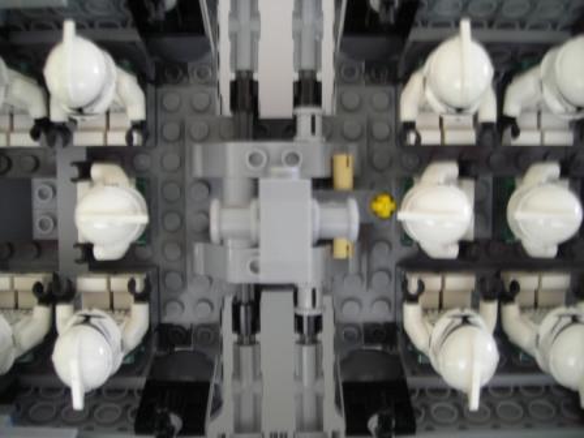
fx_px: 641
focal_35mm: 38
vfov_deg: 37.7
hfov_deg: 49.0
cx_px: 292
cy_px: 219
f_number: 3.2
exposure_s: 1/3.9
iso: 104
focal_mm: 6.3
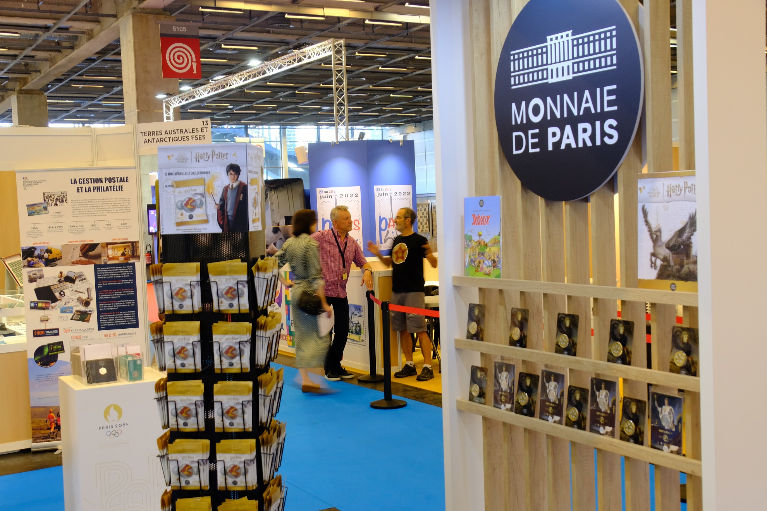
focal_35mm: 42
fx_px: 895
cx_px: 384
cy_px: 256
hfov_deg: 46.4
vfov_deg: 31.9
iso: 1000
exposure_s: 1/5.3
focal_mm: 27.9
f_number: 8
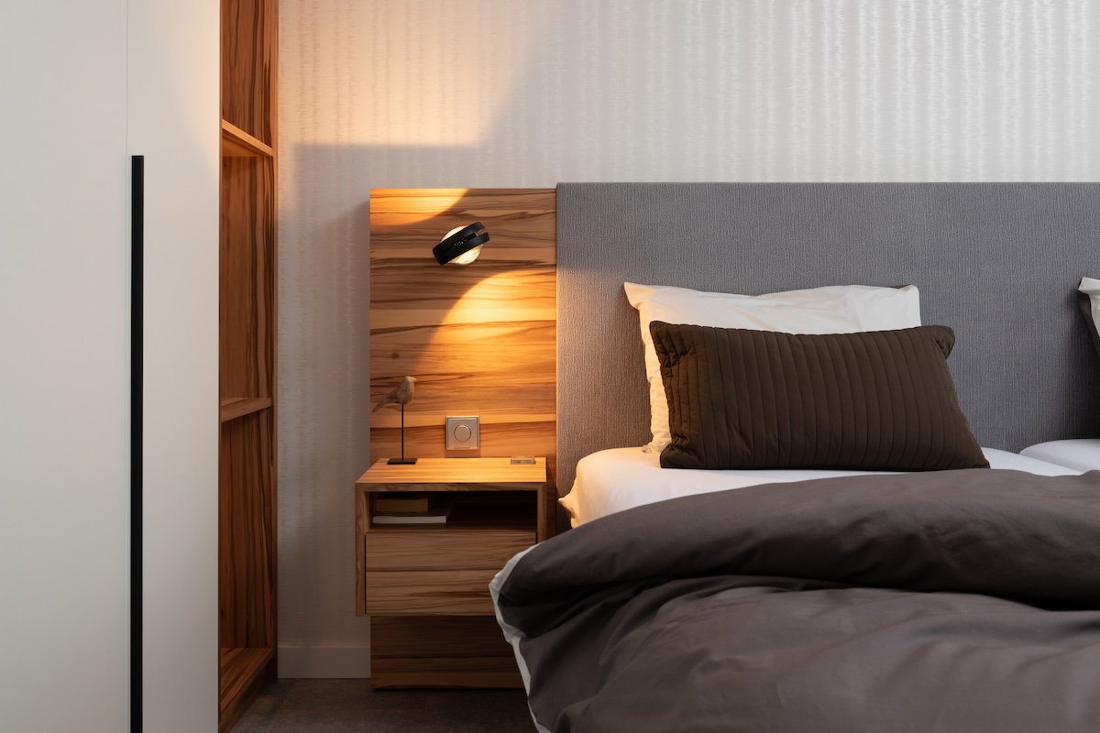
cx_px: 550
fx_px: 1069
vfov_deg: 37.9
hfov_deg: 54.4
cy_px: 366
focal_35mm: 35
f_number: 8
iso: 400
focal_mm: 35
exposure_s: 1/50
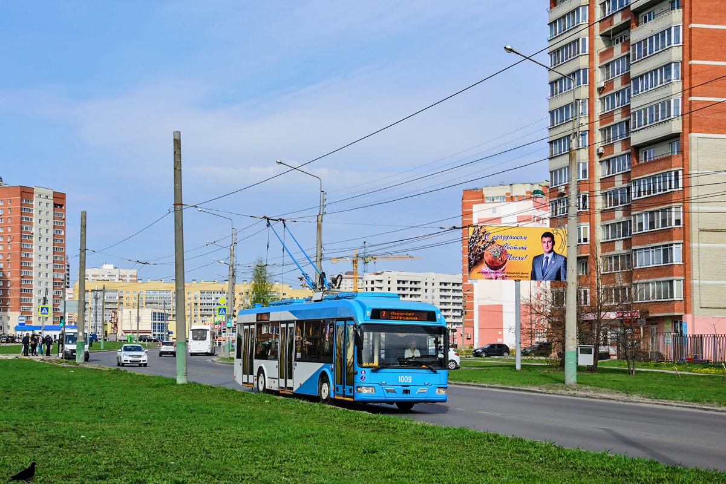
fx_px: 1028
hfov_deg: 38.9
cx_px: 363
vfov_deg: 26.5
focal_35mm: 51
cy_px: 242
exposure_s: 1/1000
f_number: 7.1
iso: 200
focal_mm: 34
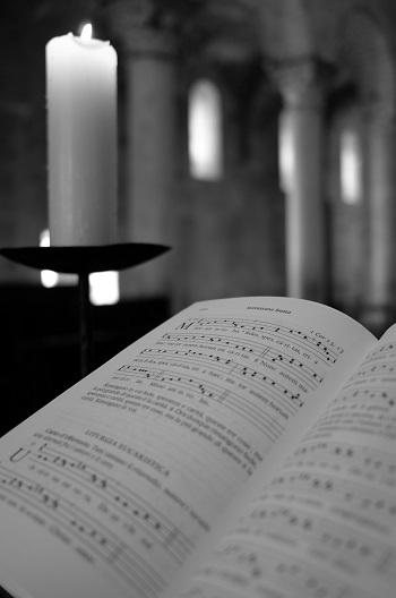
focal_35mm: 36
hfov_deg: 36.7
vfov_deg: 53.2
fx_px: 596
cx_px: 198
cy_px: 299
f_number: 2.8
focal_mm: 24
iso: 250
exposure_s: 1/30
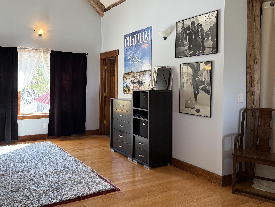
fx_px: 246
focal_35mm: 31
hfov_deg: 57.8
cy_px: 84
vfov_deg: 45.2
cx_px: 108
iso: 320
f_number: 1.78
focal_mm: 6.76
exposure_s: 1/120
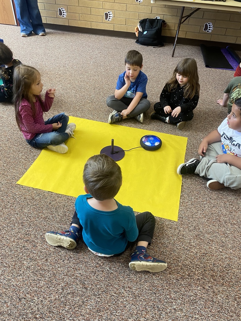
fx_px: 241
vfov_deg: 67.3
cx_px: 120
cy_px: 160
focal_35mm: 26
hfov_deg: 53.1
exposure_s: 1/60
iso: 125
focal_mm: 4.25
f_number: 1.8
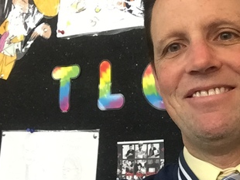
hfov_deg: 30.0
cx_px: 161
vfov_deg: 22.9
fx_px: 444
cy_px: 111
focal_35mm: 64
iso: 250
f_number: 2.2
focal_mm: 2.65
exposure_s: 1/30
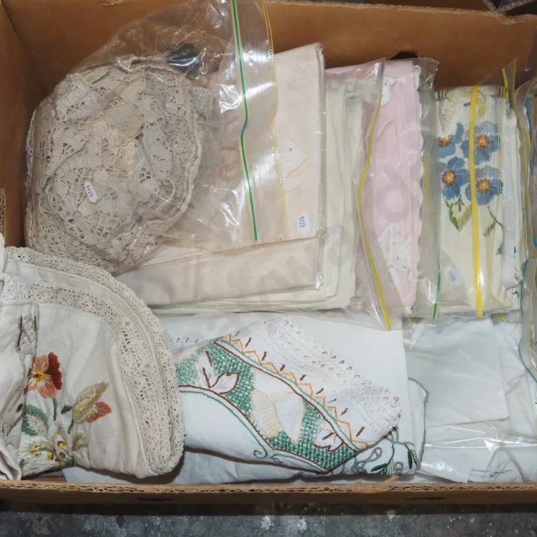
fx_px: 720
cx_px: 312
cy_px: 263
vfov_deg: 40.9
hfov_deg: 40.8
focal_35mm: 41
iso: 1600
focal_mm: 17
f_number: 5.6
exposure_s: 1/160
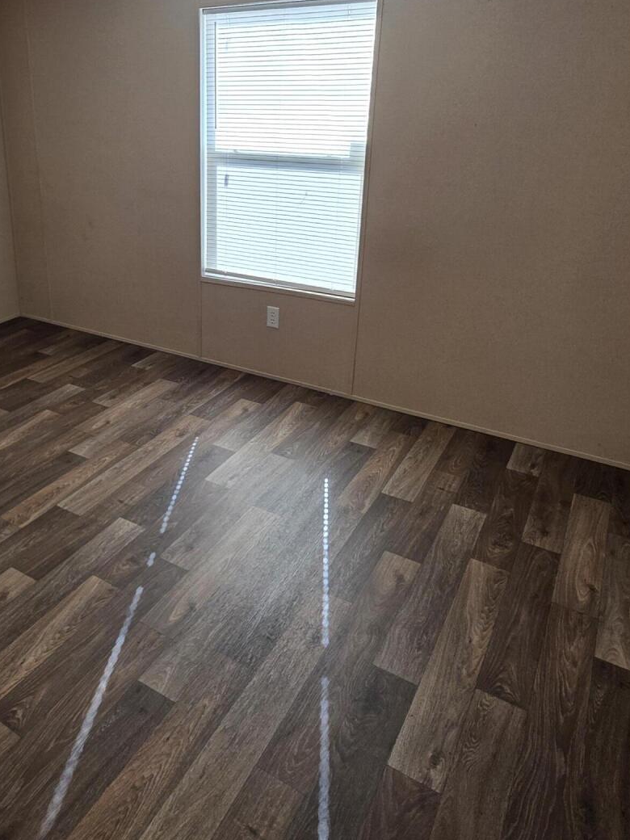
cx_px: 187
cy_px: 319
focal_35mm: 25
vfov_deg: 68.4
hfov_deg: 53.3
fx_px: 607
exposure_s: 1/120
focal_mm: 2.2
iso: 50
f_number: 1.9
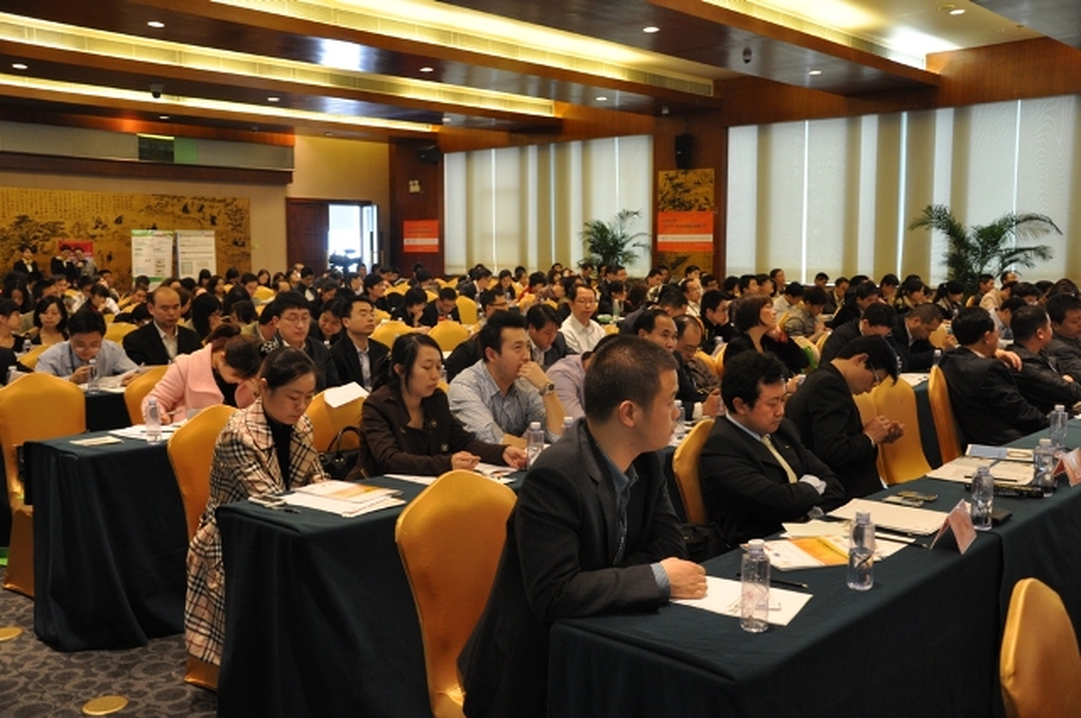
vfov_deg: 39.9
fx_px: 990
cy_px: 359
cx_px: 540
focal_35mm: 33
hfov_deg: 57.3
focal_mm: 22
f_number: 4
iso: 720
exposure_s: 1/15
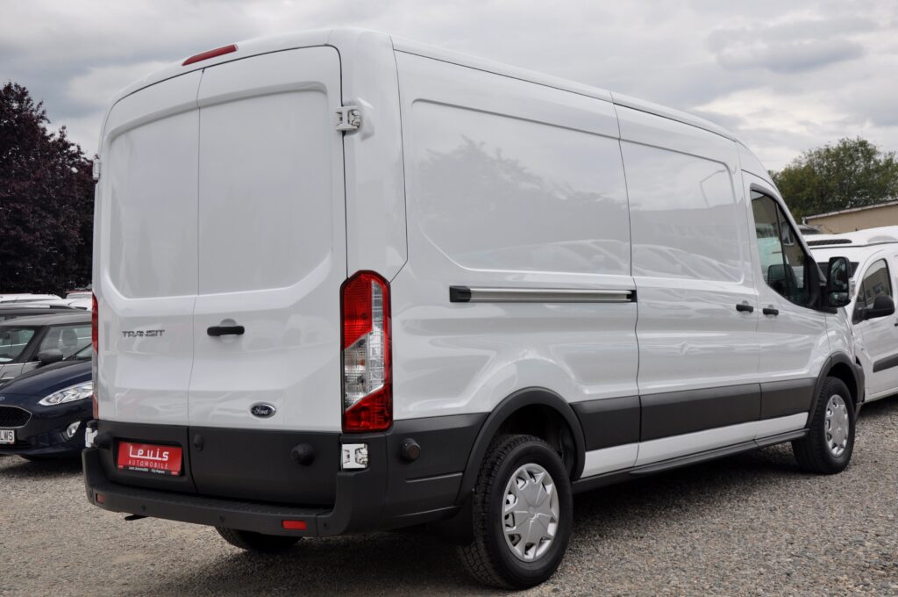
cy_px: 298
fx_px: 1046
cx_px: 449
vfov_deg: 31.8
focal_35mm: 42
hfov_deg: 46.5
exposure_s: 1/320
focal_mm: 28
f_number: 10
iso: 500
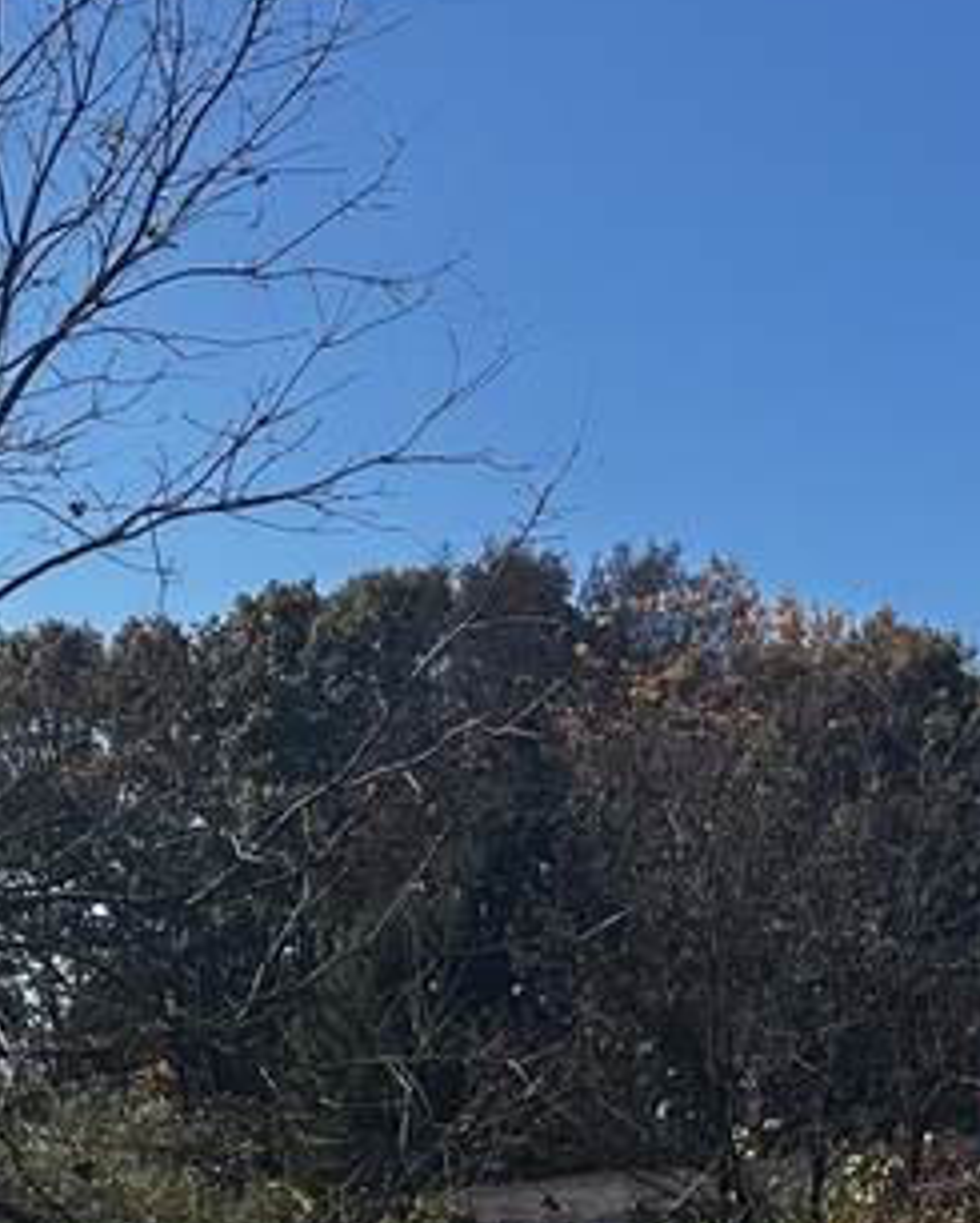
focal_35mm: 98
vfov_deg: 19.5
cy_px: 771
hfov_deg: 15.4
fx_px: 3551
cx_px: -4
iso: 80
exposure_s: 1/5000
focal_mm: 6.86
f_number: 1.78
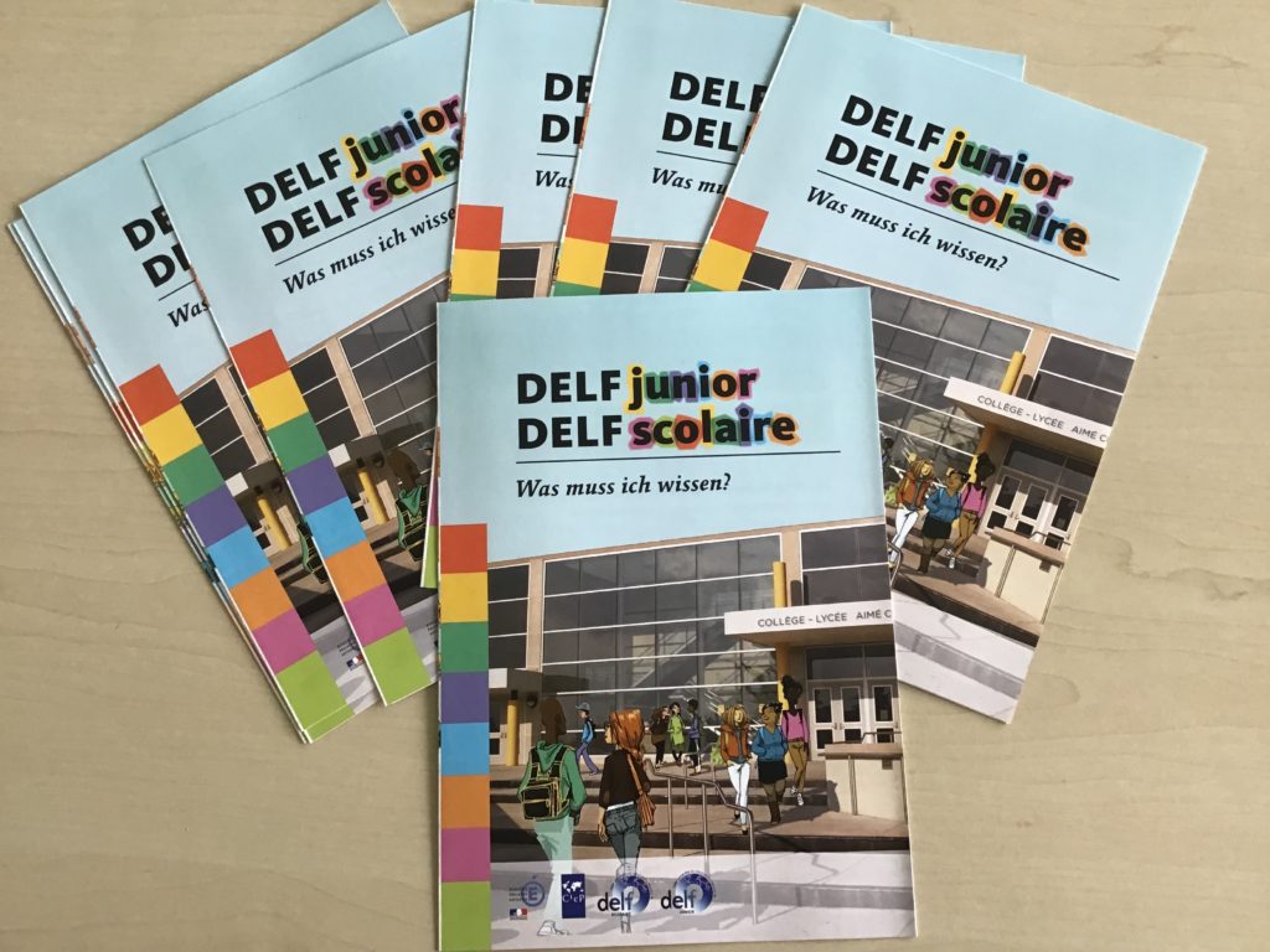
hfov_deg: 58.4
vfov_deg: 45.4
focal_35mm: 31
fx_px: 1137
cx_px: 635
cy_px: 476
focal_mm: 3.3
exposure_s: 1/33
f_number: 2.4
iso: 100
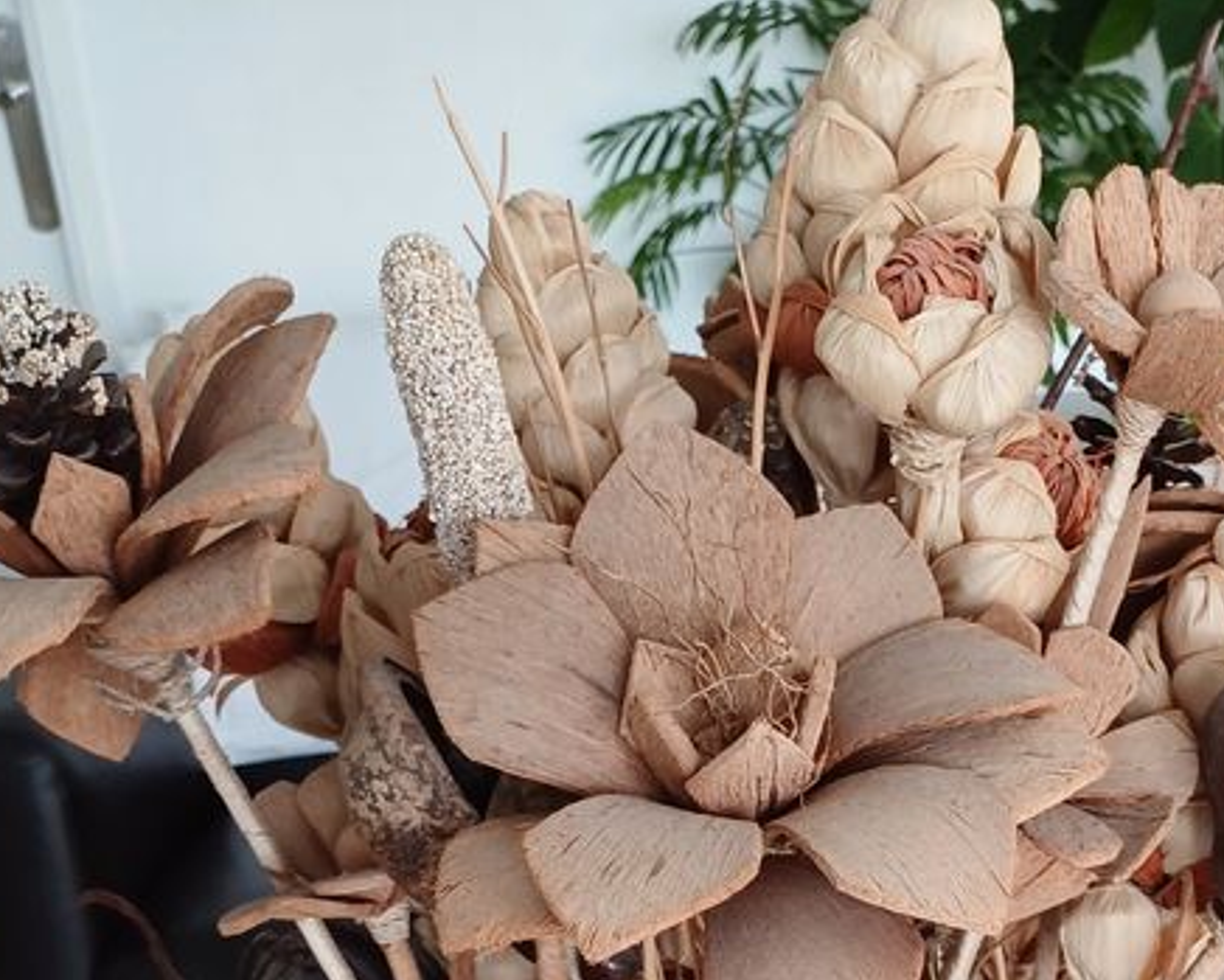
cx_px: 744
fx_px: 2029
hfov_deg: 33.4
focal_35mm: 56
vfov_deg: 22.9
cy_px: 1401
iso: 80
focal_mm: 4.65
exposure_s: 1/50
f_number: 1.8
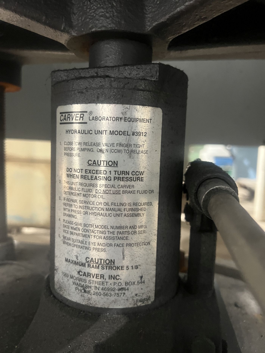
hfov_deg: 53.1
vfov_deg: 67.3
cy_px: 176
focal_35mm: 26
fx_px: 265
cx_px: 132
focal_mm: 5.7
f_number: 1.5
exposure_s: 1/40
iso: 640
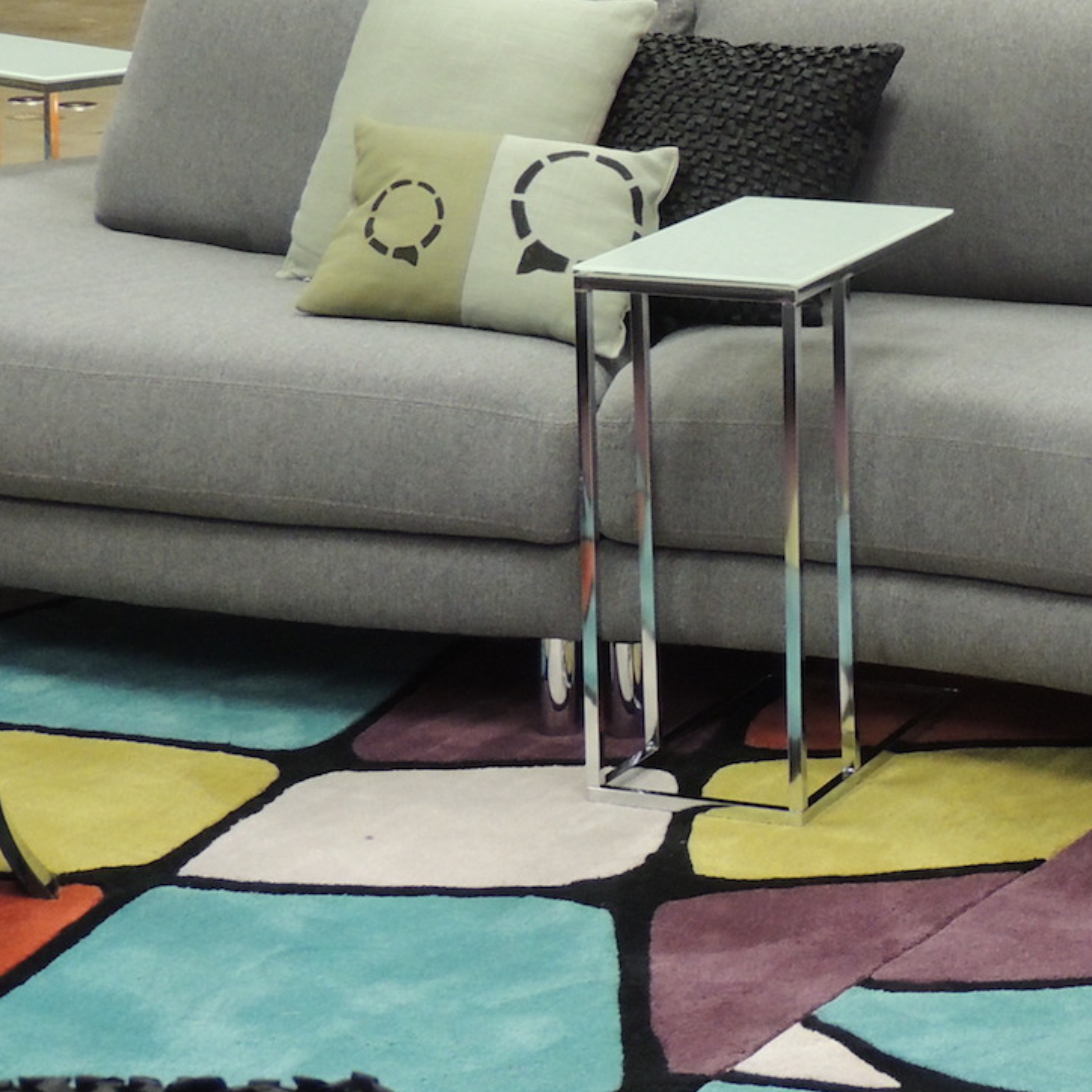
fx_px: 3747
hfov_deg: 15.9
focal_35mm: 105
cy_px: 149
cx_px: 1329
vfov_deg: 16.4
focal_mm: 7.6
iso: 400
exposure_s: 1/30
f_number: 3.4
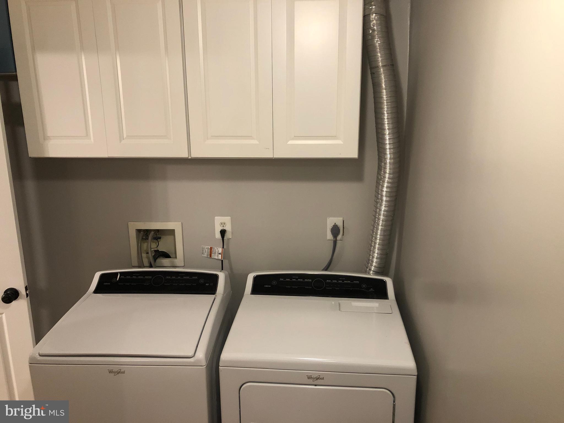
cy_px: 212
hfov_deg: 63.4
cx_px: 282
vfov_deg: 49.7
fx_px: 456
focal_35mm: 28
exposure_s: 1/15
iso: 80
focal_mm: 3.99
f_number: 1.8
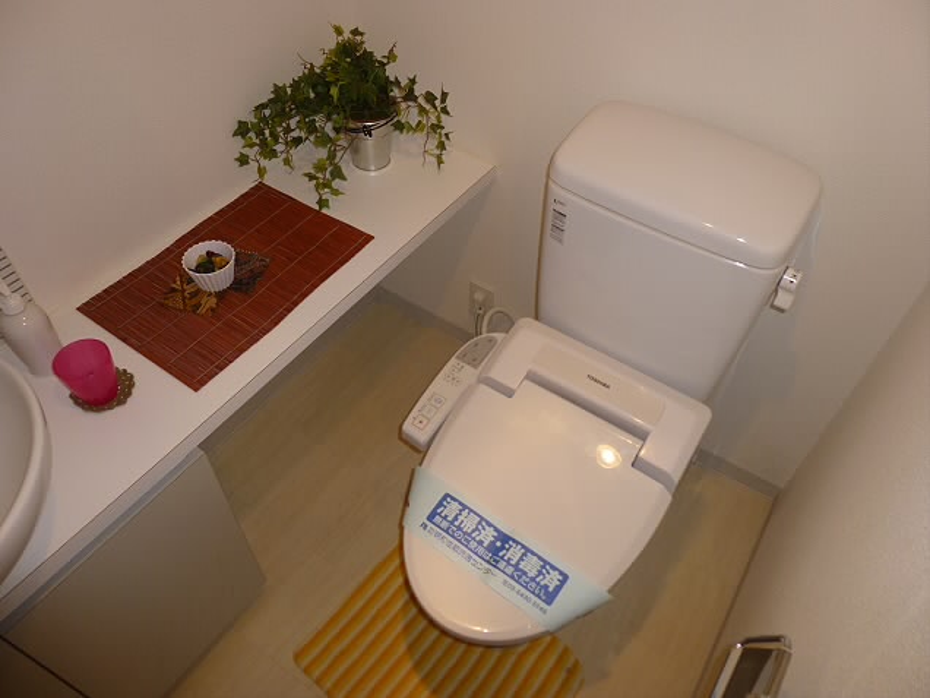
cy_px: 349
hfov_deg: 69.4
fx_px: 672
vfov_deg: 54.9
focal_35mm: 25
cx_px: 465
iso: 125
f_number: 3.1
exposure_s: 1/60
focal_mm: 4.5
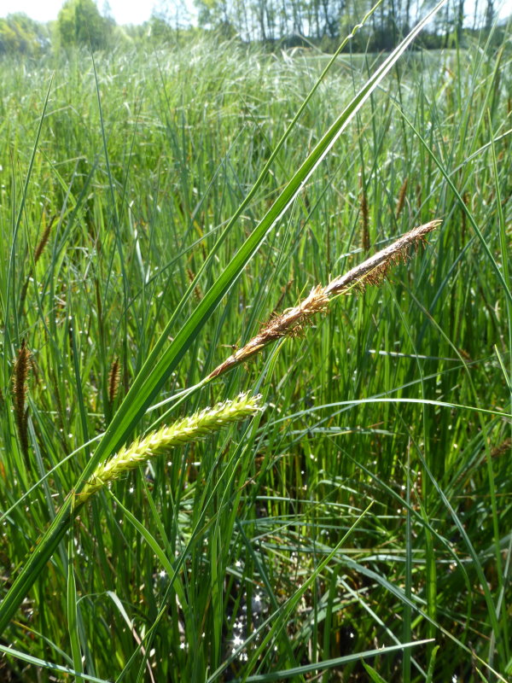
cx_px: 256
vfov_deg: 69.4
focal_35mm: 25
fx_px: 493
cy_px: 342
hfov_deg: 54.9
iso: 100
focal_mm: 4.3
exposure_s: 1/160
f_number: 4
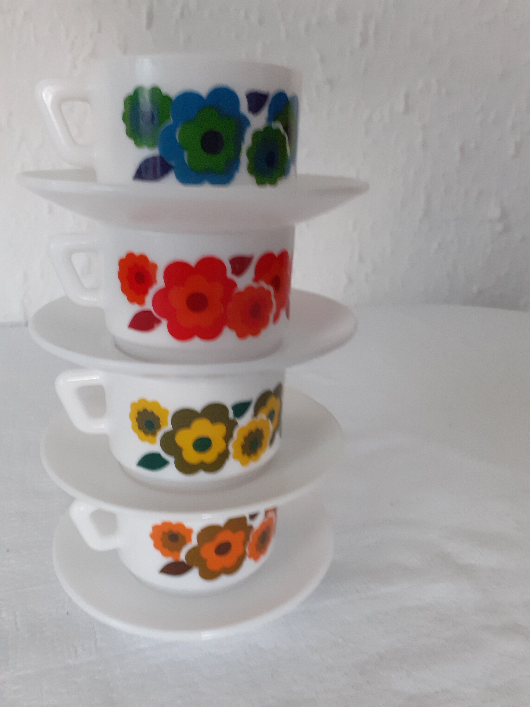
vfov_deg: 65.3
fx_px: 551
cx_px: 265
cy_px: 354
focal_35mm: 27
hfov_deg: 51.4
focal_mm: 3.6
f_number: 1.9
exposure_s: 1/33
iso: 200
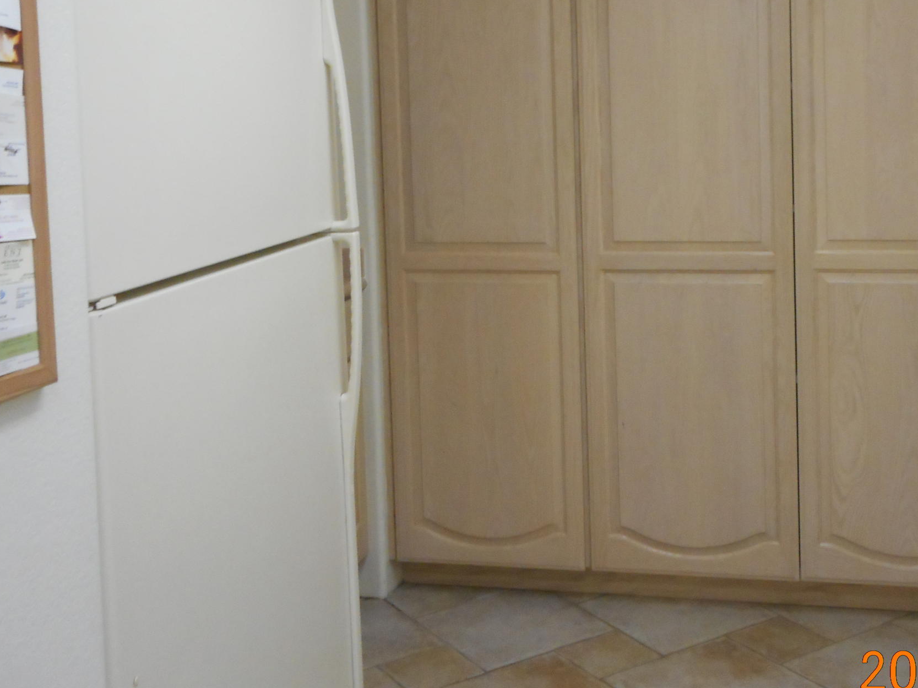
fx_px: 1193
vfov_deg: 31.6
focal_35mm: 45
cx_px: 597
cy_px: 172
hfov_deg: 41.6
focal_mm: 4.5
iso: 280
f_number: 3.7
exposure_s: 1/30
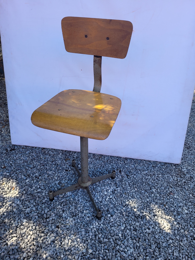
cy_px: 130
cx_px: 98
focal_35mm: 26
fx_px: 195
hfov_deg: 53.1
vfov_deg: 67.3
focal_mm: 5.4
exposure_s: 1/160
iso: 40
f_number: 1.8
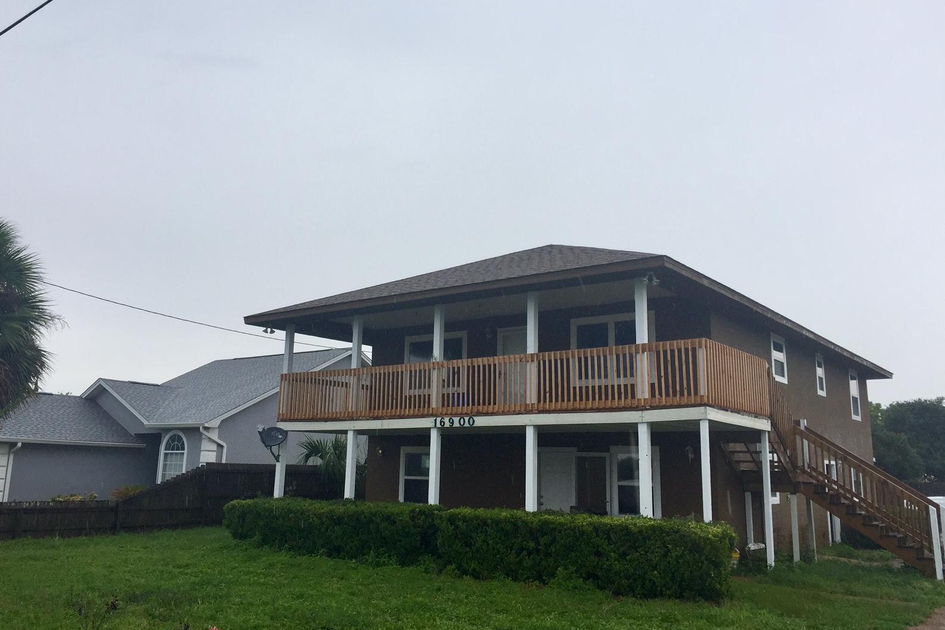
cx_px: 467
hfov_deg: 60.3
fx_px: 814
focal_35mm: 31
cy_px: 295
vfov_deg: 42.3
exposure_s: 1/421
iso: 32
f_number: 2.2
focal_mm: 4.15
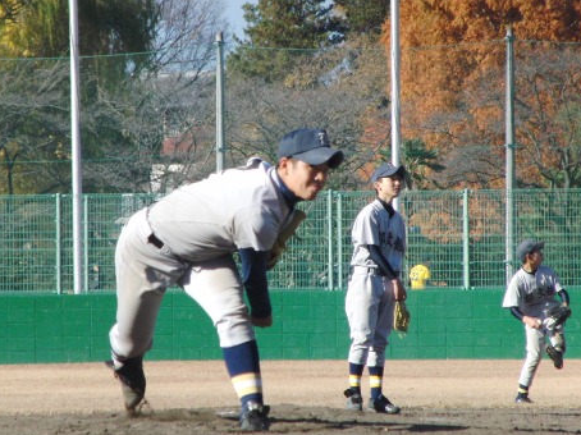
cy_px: 183
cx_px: 262
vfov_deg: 3.1
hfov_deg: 4.2
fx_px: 8002
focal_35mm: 477
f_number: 4.6
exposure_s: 1/800
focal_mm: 59.8
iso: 200
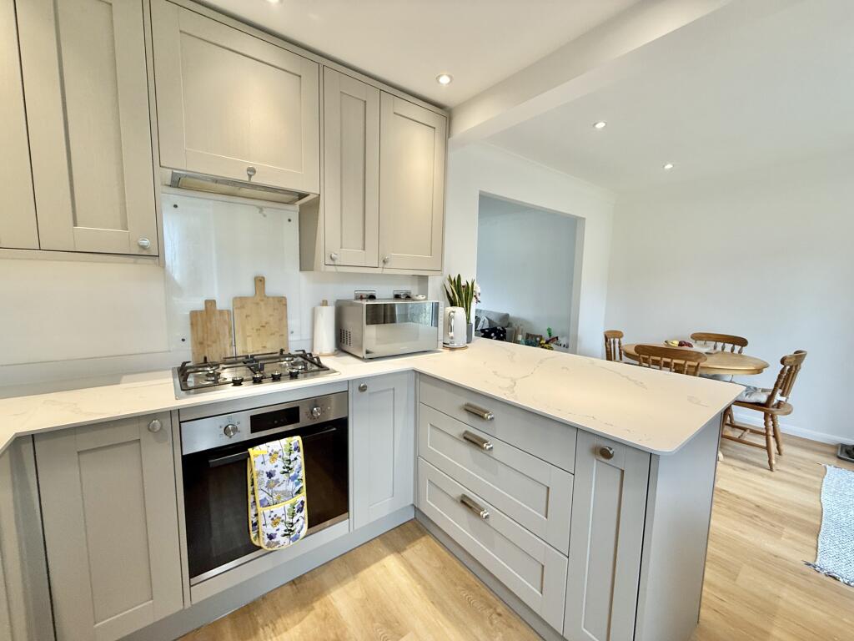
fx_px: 345
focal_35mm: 14
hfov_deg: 102.1
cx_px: 427
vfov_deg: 85.7
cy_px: 320
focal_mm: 2.22
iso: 100
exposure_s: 1/100
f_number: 2.2
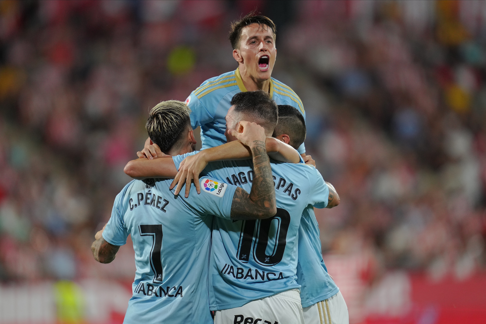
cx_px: 243
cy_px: 162
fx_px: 5400
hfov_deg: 5.2
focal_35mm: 400
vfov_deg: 3.4
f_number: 2.8
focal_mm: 400
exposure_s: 1/1250
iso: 2000
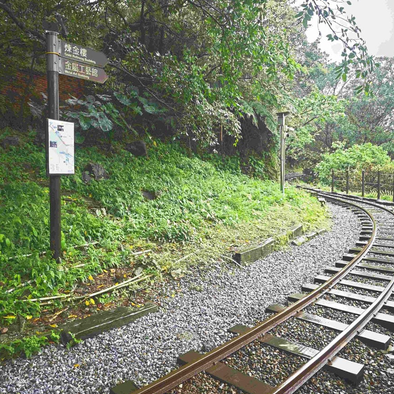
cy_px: 198
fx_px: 361
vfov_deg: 57.3
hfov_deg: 56.8
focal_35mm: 28
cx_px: 154
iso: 400
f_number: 1.63
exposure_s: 1/60
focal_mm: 8.72
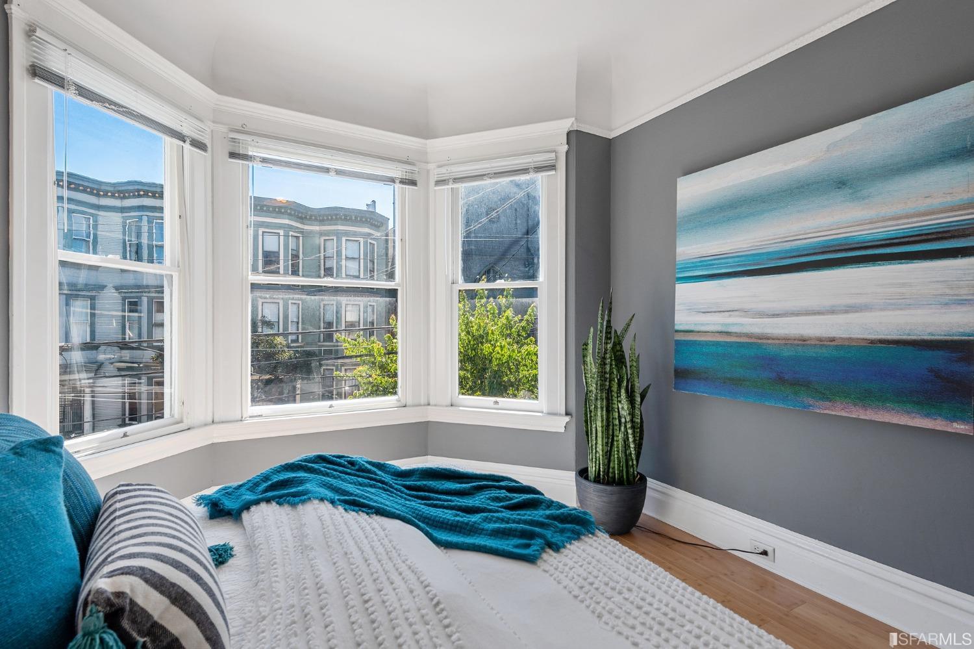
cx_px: 487
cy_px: 324
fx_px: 487
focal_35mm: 18
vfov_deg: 67.3
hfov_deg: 90.0
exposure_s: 1/60
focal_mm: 18
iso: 125
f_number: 9
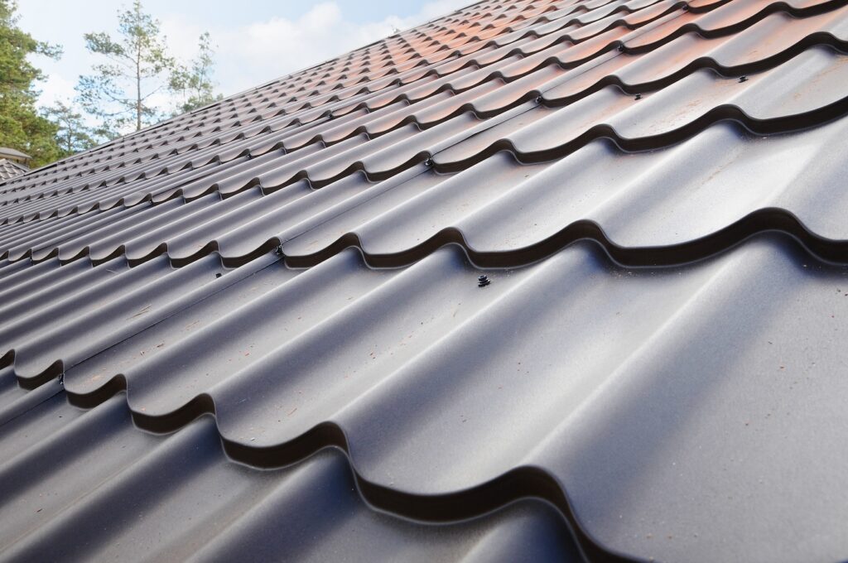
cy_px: 282
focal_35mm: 33
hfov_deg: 57.3
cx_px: 424
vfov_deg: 39.9
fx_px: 776
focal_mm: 22
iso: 250
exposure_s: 1/50
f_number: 11
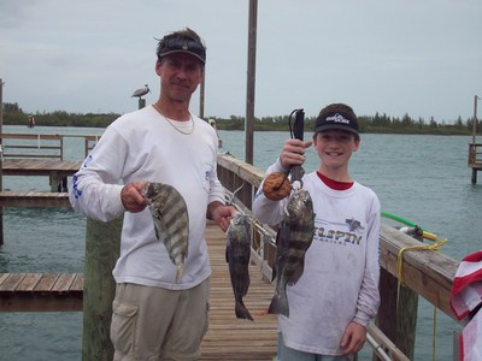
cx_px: 241
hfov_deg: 30.3
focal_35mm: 64
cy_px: 180
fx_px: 891
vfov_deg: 22.9
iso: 80
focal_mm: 10.7
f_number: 7.6
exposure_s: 1/349
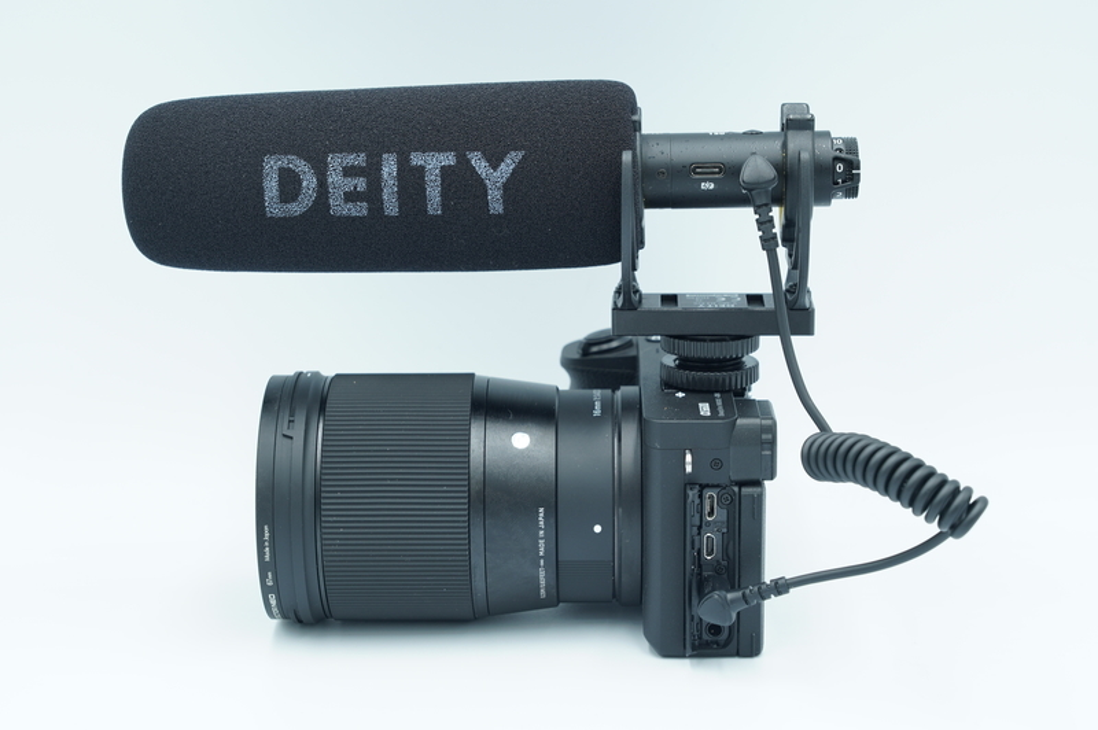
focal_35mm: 72
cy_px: 365
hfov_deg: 28.1
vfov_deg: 18.9
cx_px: 549
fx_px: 2194
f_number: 8
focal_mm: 48
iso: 100
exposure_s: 1/8
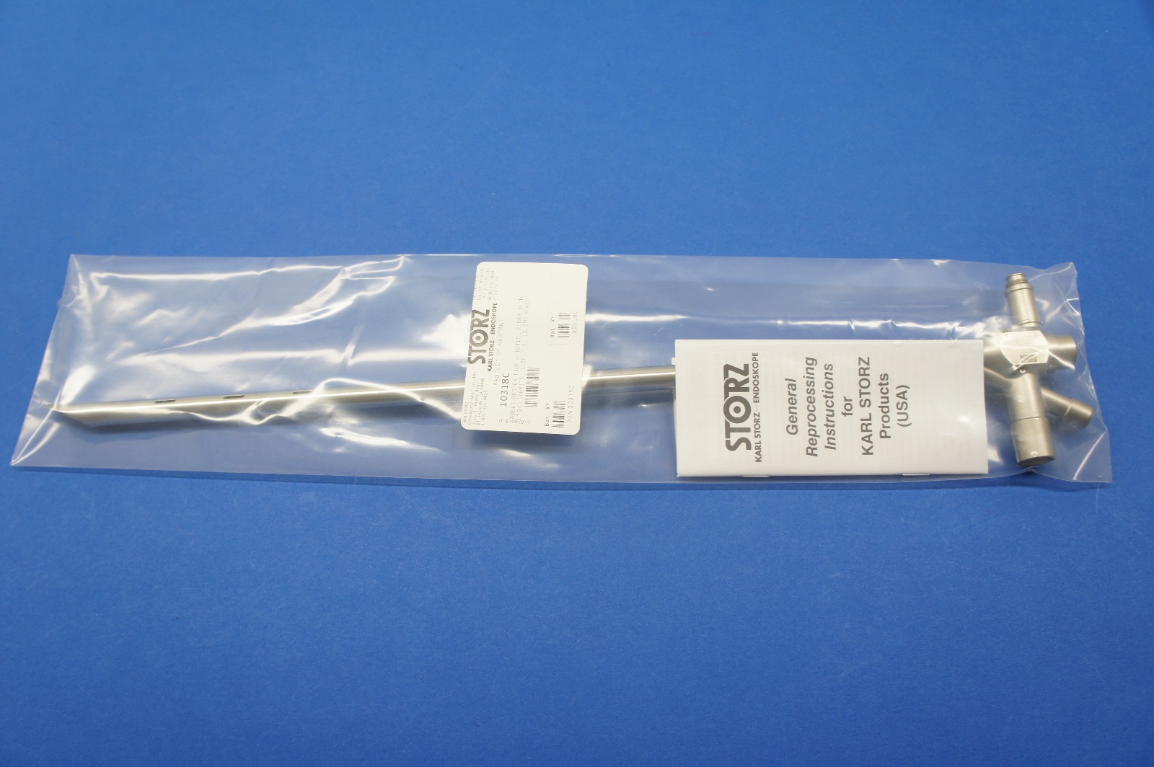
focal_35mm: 28
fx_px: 913
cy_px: 384
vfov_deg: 45.6
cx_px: 577
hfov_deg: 64.6
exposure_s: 1/50
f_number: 4.5
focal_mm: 19
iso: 200
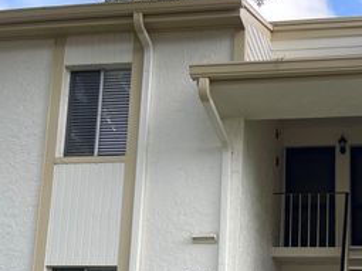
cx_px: 287
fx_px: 512
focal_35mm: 49
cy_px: 225
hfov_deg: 37.6
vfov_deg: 28.9
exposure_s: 1/642
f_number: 1.6
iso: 32
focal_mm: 5.1
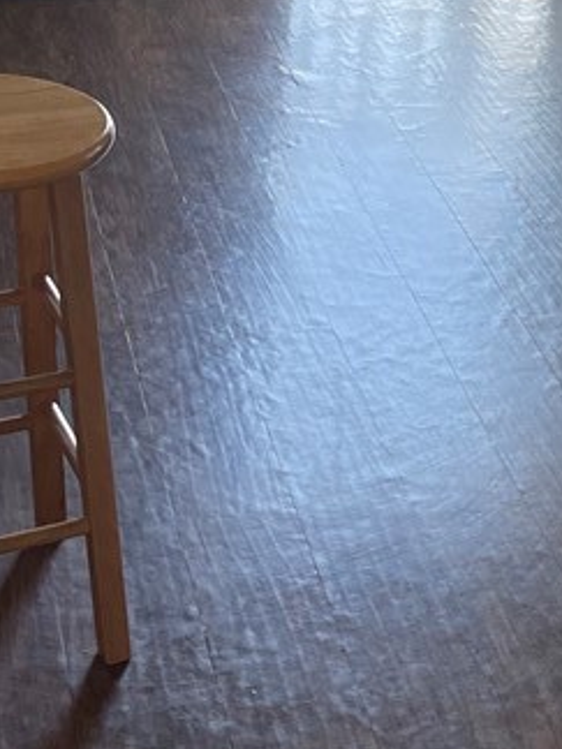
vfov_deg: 24.1
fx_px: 1710
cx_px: 759
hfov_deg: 17.4
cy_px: 83
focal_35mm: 79
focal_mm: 5.1
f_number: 1.6
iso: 100
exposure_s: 1/120
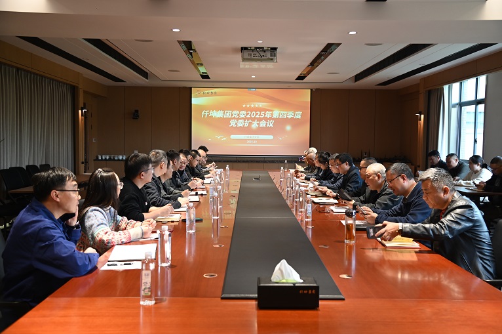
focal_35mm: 35
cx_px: 251
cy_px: 167
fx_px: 488
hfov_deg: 54.5
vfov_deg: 37.8
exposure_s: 1/80
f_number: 4.5
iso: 1250
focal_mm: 35
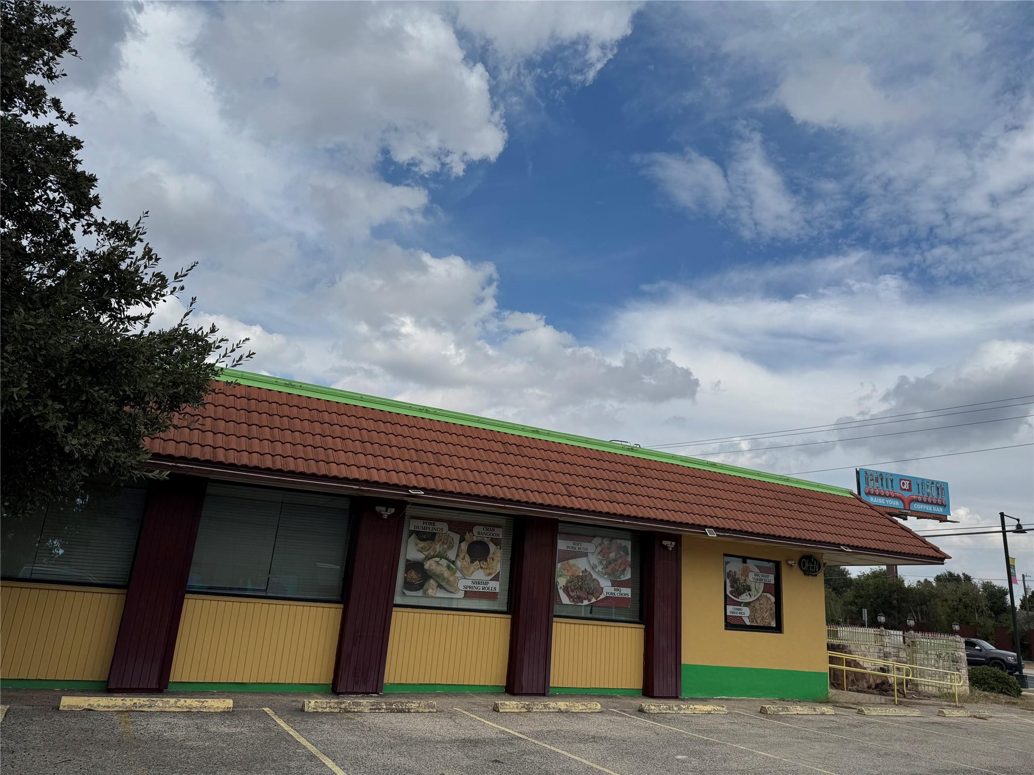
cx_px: 517
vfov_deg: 56.8
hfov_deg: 71.6
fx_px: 717
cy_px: 388
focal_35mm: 24
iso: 80
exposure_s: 1/7937
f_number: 1.78
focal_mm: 6.76
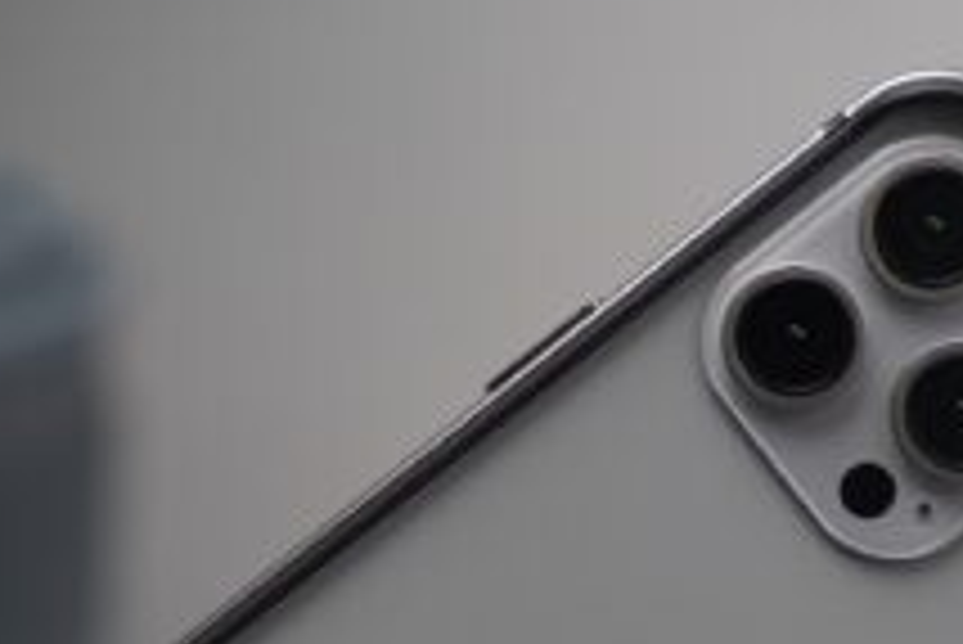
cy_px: 529
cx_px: 684
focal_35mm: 118
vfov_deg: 11.6
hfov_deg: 17.3
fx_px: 3159
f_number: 3.5
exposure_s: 1/80
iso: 800
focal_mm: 63
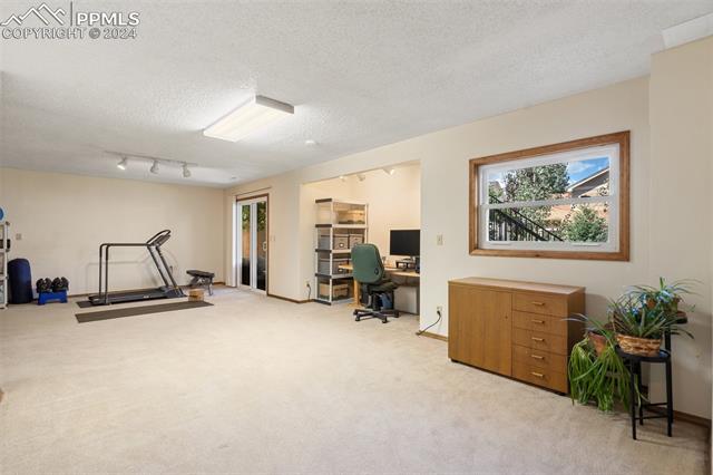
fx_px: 317
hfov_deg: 96.8
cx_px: 356
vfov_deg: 73.7
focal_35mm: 16
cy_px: 238
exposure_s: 1.5
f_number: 6.7
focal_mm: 16
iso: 100
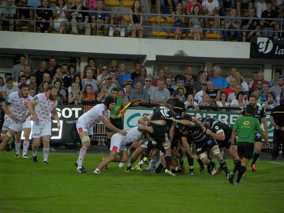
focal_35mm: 425
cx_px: 142
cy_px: 106
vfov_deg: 3.5
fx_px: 3487
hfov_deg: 4.7
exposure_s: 1/140
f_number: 5
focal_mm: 75.7
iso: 225
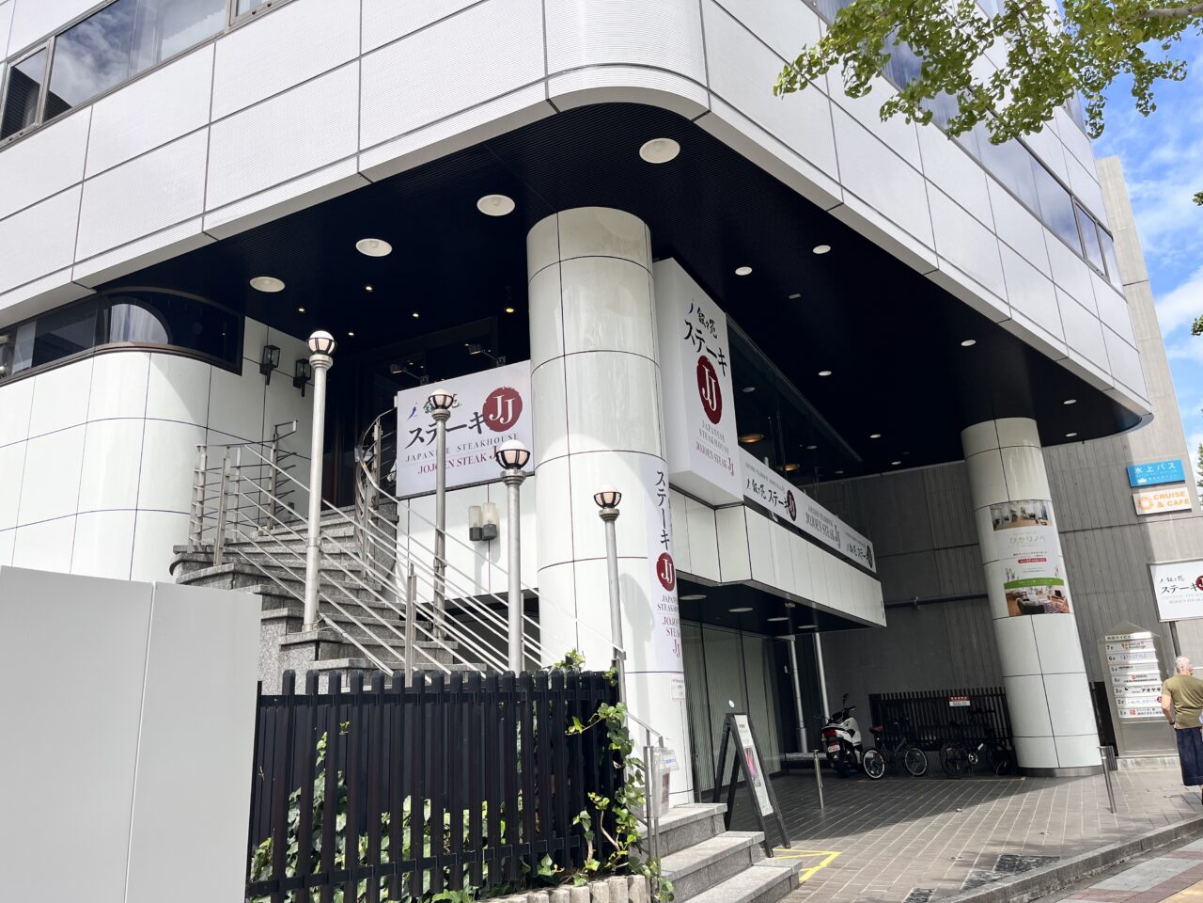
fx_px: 904
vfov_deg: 53.1
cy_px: 452
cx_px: 602
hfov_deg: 67.3
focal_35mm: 26
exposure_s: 1/3311
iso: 50
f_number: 1.6
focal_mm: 5.1
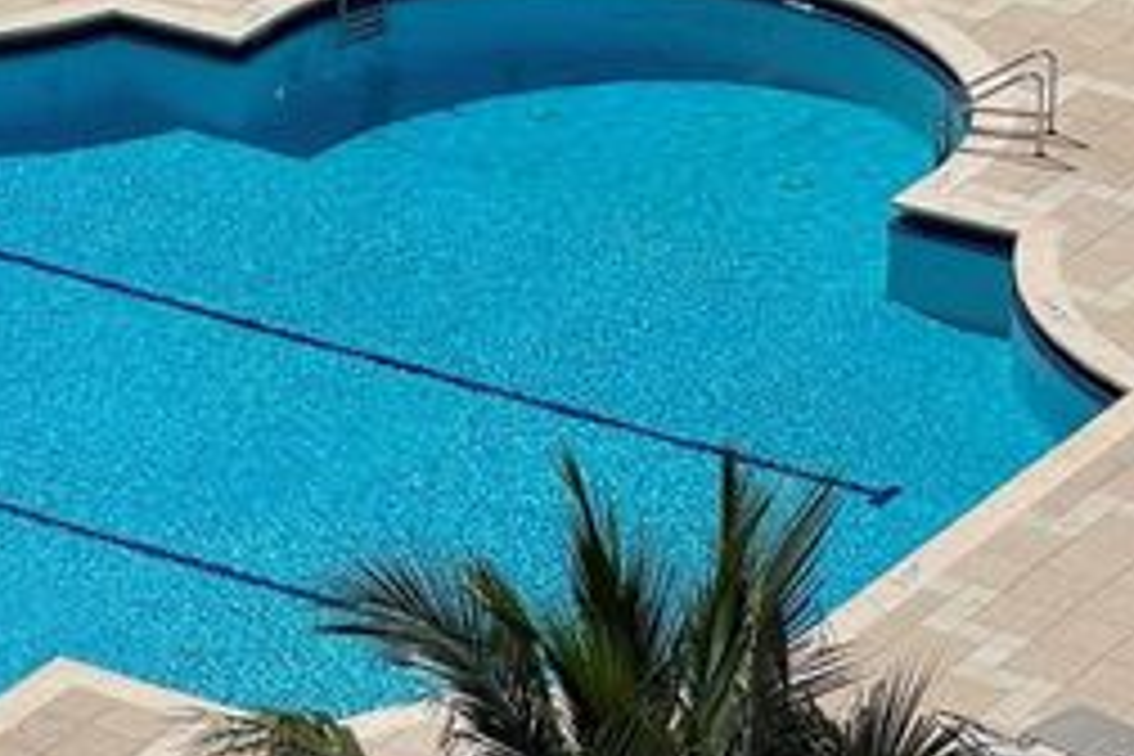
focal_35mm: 294
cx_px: 27
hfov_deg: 7.0
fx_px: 9260
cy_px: 259
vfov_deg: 4.7
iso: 40
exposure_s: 1/3195
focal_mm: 15.66
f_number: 2.8
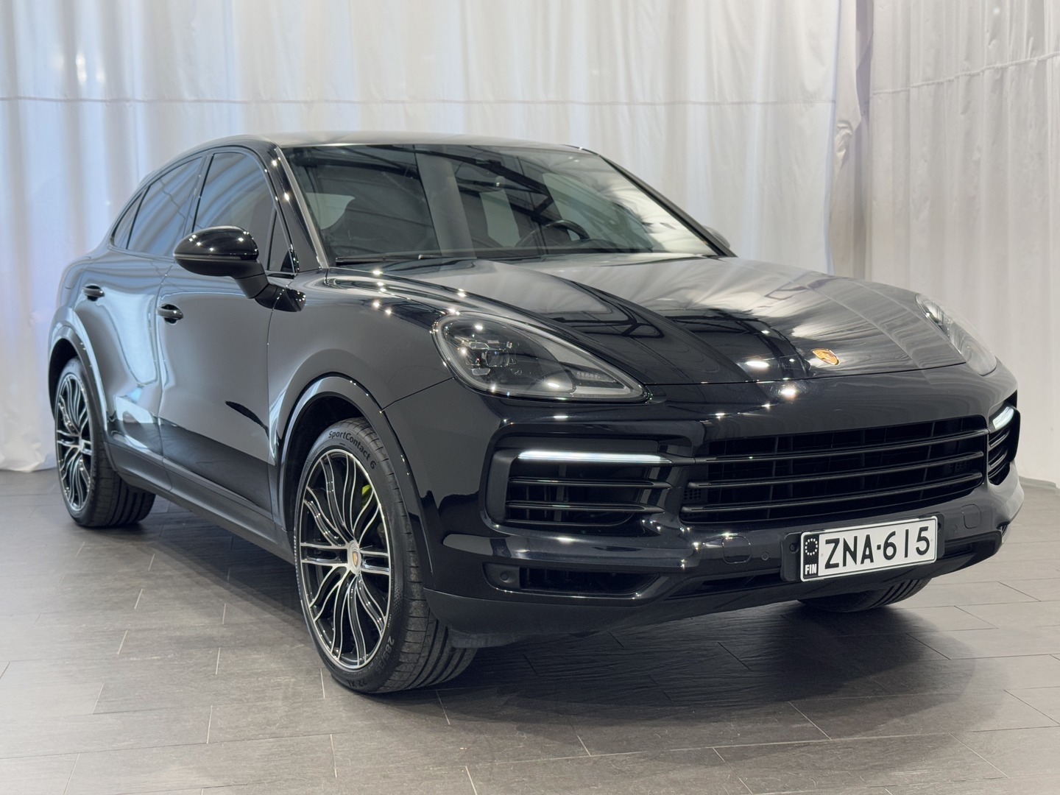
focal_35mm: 48
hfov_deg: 39.7
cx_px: 530
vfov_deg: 30.3
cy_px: 398
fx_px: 1470
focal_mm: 6.76
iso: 100
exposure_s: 1/100
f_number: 1.78
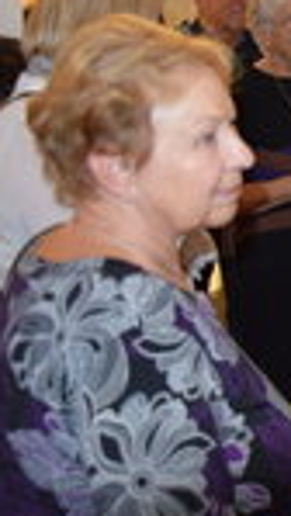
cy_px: 69
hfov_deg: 10.3
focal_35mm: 91
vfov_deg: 22.9
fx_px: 1246
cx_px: 828
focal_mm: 18
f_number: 3.5
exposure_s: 1/60
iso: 1000
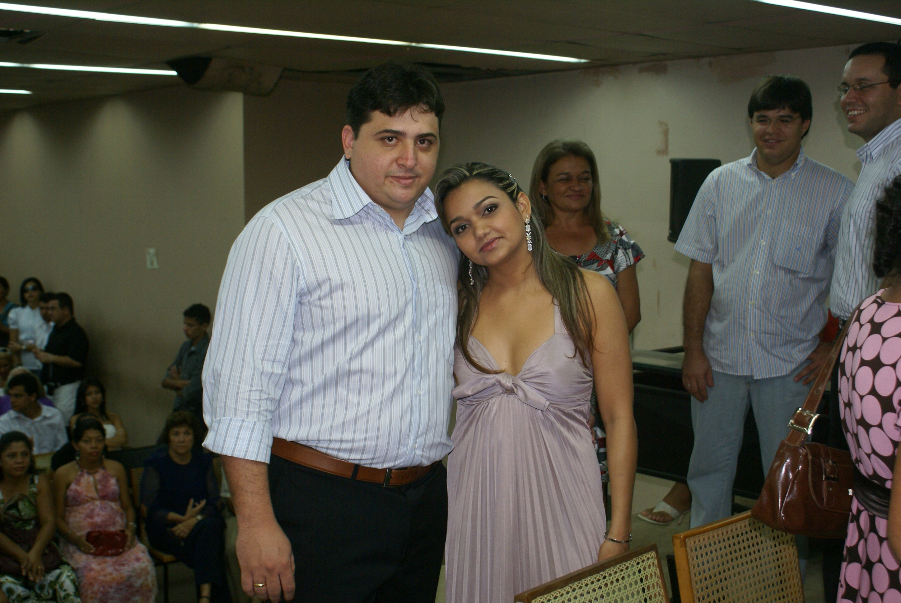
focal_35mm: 45
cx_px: 450
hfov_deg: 43.6
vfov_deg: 29.9
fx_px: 1127
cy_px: 302
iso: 400
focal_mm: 30
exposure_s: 1/60
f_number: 5
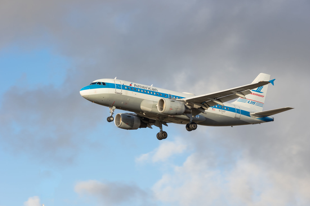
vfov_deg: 9.6
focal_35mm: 142
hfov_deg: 14.5
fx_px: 1222
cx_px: 155
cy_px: 103
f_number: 8
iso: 125
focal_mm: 95
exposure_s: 1/200
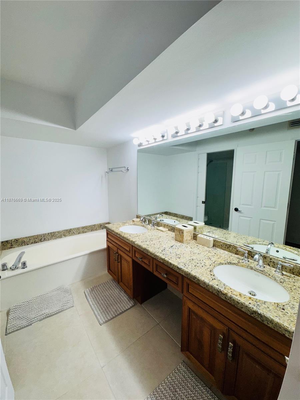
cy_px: 200
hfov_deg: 85.7
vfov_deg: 102.1
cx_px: 150
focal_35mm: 14
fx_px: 162
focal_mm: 2.22
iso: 100
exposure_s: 1/120
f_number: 2.2
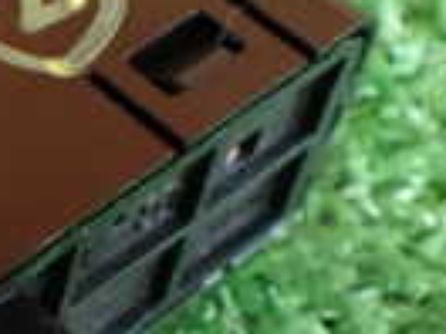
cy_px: 229
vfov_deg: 10.9
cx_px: -274
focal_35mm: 136
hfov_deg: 13.5
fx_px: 1752
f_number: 2.3
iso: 1250
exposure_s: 1/30
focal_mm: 5.4
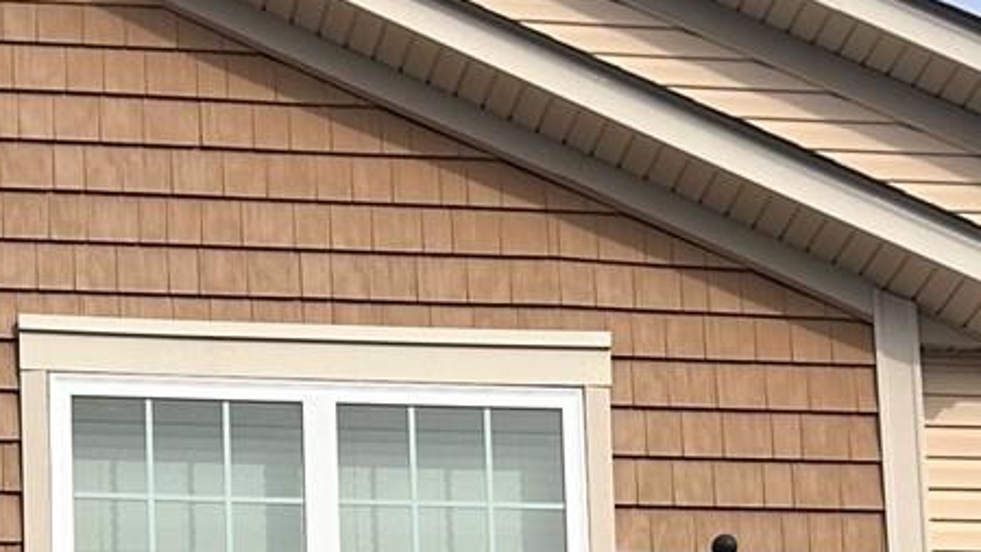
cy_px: 1128
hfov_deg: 16.5
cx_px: 214
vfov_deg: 8.8
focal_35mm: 129
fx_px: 3355
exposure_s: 1/5076
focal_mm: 5.7
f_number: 1.5
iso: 50
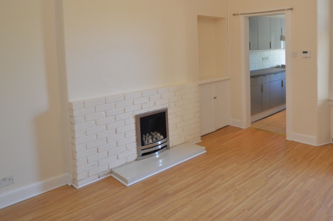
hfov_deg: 61.1
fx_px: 268
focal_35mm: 29
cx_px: 239
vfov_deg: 43.8
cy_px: 62
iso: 720
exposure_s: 1/60
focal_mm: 12
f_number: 3.5
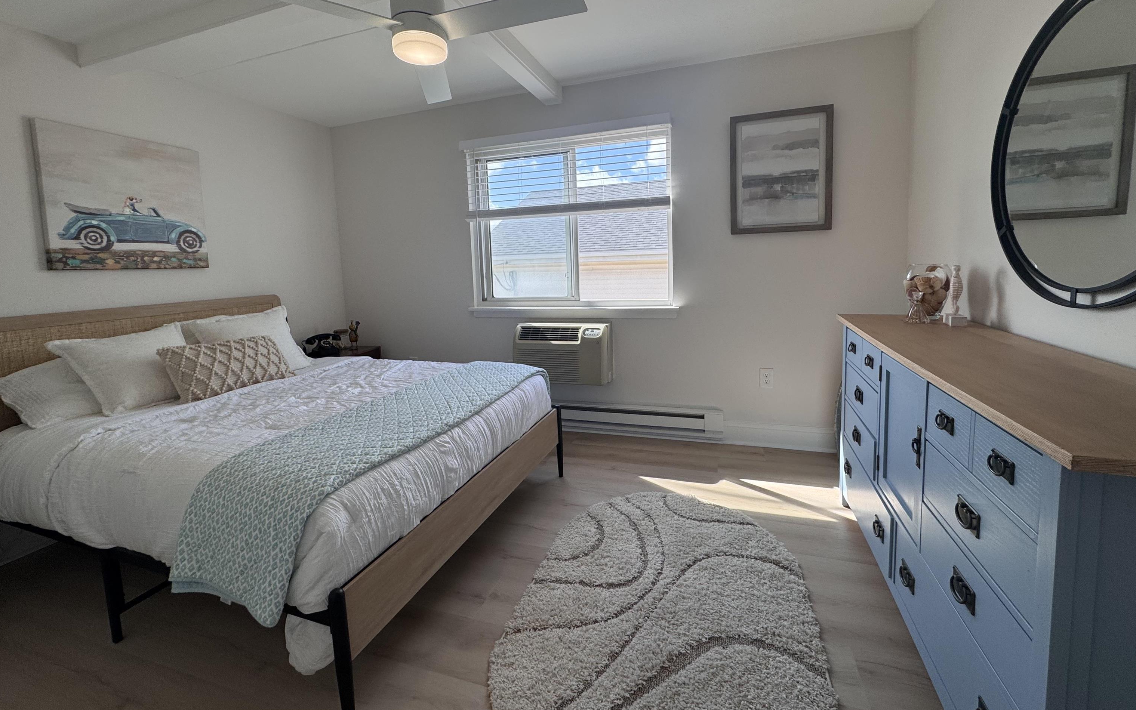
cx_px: 570
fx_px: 464
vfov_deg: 74.4
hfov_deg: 101.5
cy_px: 302
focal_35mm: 15
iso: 40
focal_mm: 2.22
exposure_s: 1/302
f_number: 2.2
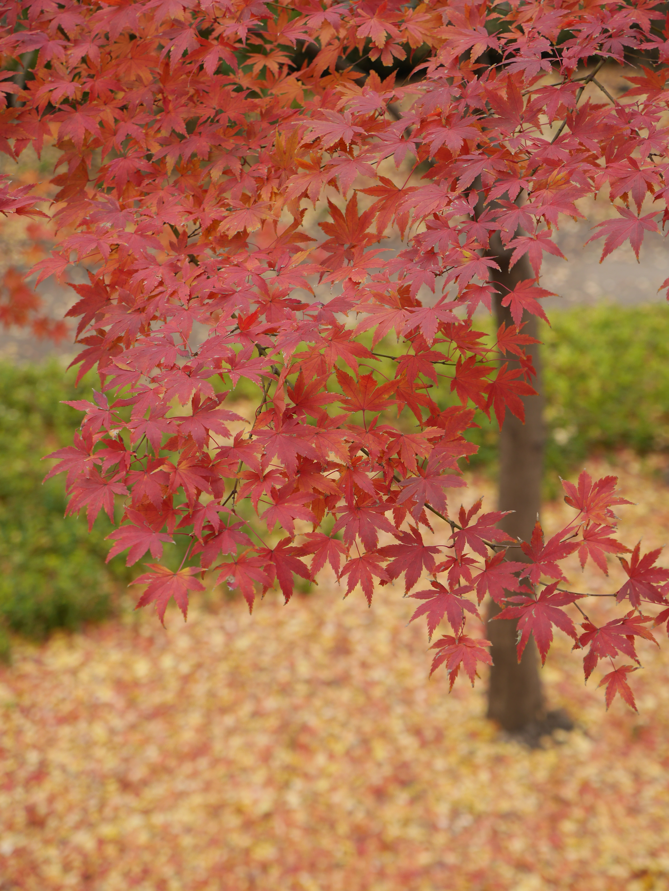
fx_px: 1804
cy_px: 446
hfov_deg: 21.0
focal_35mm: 70
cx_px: 334
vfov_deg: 27.8
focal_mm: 35
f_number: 3.5
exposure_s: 1/100
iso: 200
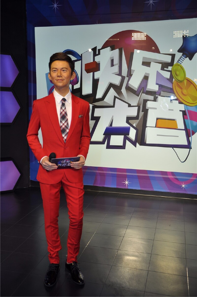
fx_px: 321
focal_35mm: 39
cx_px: 98
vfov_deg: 49.6
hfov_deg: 34.1
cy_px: 148
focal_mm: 26
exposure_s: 1/125
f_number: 4
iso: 200
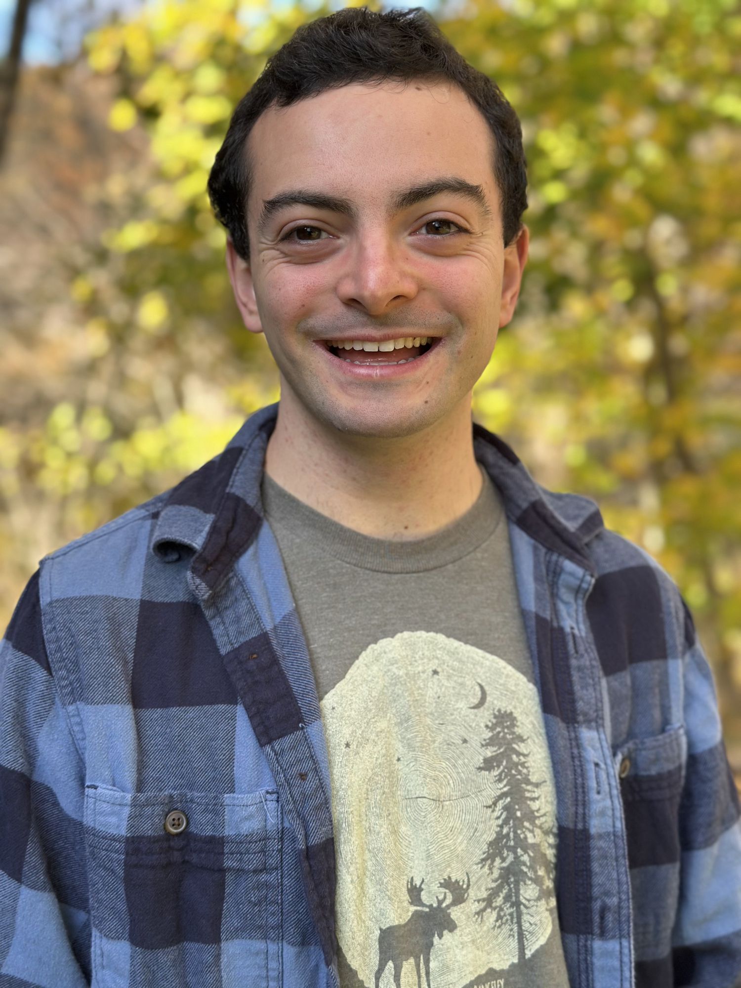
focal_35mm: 48
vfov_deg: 39.7
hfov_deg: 30.3
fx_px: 1370
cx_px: 370
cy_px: 494
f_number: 1.78
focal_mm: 6.86
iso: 80
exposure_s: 1/460
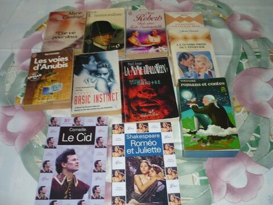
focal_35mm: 33
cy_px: 102
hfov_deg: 55.4
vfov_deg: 42.9
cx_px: 136
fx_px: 260
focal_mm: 5.5
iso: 100
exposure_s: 1/30
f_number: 2.8
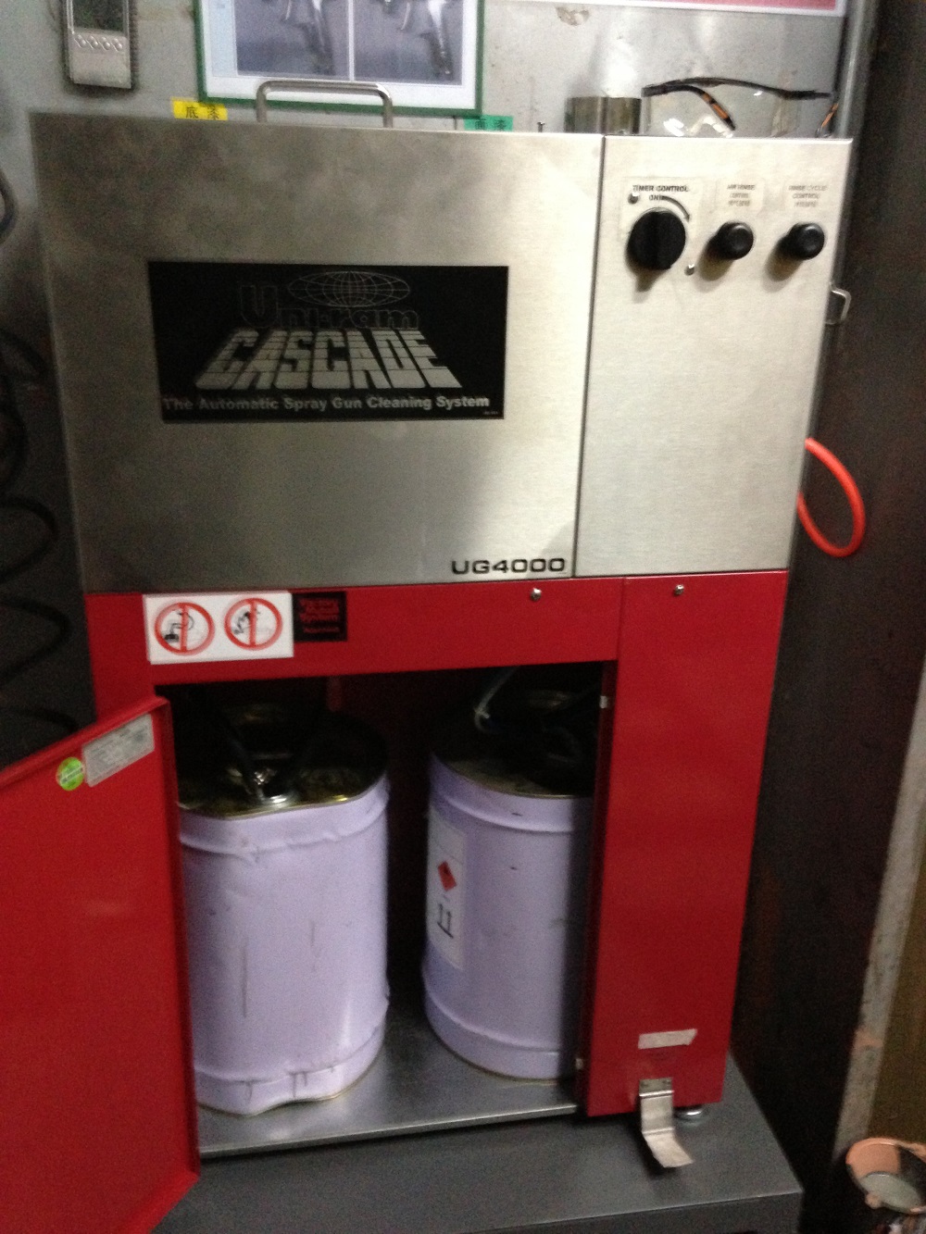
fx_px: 1177
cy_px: 617
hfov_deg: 43.0
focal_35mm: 33
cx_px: 463
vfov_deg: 55.3
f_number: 2.4
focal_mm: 4.13
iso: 500
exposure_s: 1/15
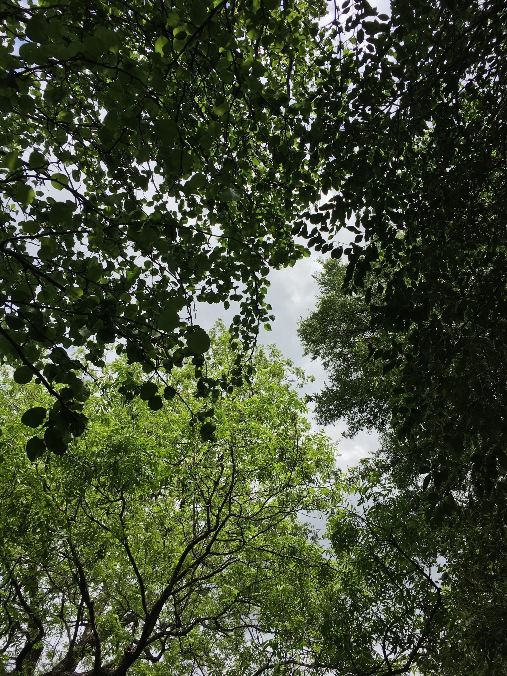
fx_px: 566
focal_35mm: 29
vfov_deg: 61.7
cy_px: 338
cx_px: 254
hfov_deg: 48.2
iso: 25
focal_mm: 4.15
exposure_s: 1/1425
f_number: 2.2
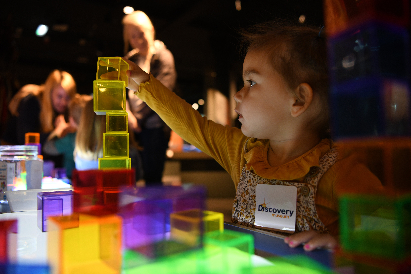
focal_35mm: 31
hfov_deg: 60.3
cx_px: 206
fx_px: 354
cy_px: 137
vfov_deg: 42.3
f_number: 2.8
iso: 1000
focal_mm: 31
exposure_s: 1/80
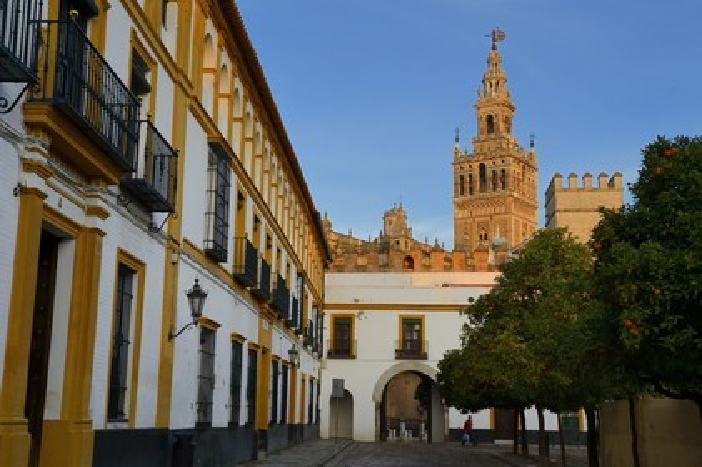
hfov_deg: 41.1
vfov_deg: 28.0
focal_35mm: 48
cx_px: 351
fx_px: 935
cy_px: 234
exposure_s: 1/250
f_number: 11
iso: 800
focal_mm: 48
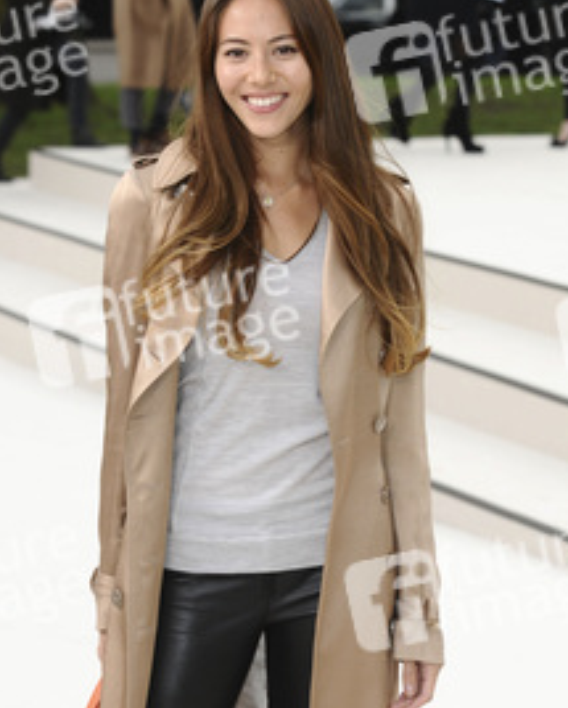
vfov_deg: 11.5
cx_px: 242
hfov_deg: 9.2
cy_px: 457
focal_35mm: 168
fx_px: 3524
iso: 320
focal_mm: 80
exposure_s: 1/250
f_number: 5
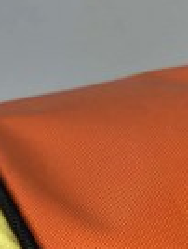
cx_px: 125
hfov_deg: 9.6
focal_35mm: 155
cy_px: 513
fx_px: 1119
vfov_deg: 11.4
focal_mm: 5.1
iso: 40
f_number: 1.6
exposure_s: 1/121
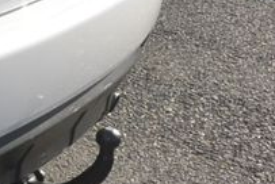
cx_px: -371
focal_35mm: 136
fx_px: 1040
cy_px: -48
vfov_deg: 9.9
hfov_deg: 12.2
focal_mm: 10
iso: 160
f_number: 9
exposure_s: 1/250
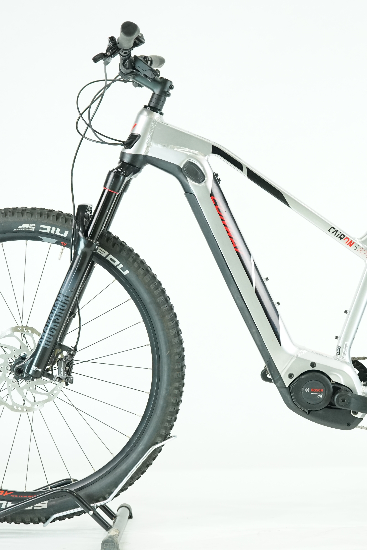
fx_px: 1269
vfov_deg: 24.5
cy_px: 274
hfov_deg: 16.4
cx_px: 277
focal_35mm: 83
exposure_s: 1/200
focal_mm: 55
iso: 2500
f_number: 5
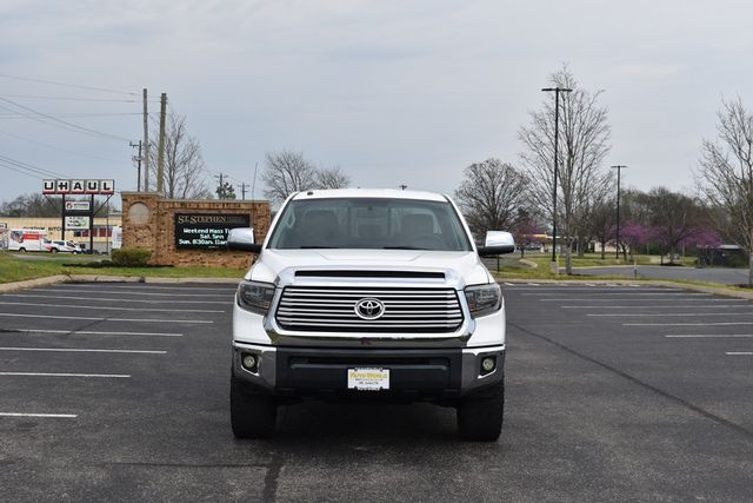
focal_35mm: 52
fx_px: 1098
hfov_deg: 37.8
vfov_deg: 25.8
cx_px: 376
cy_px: 252
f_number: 8
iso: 100
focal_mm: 35
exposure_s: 1/250
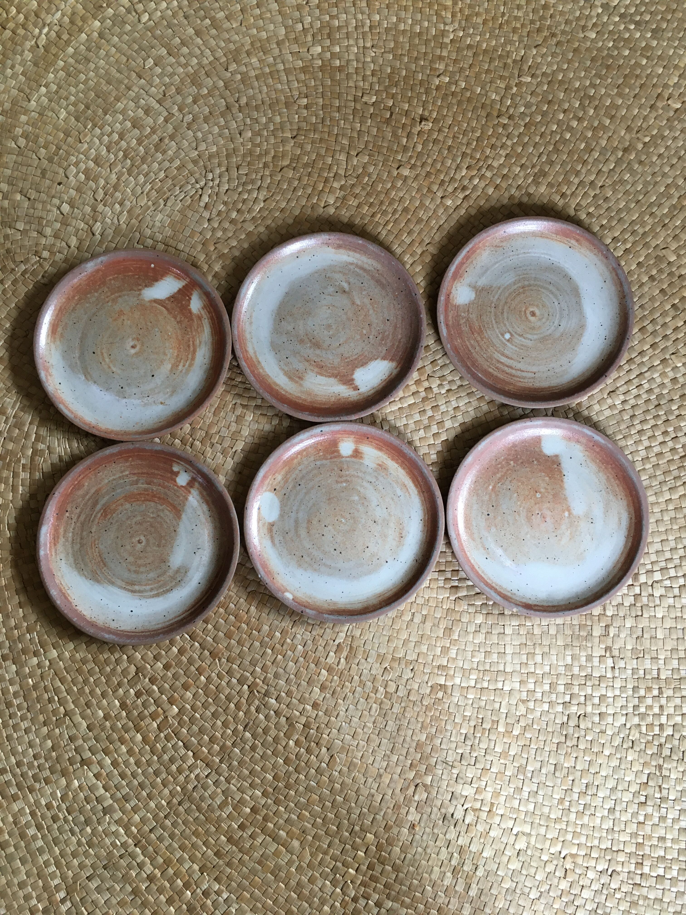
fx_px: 766
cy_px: 458
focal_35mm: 29
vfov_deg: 61.7
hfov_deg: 48.2
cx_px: 343
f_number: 2.2
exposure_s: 1/33
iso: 80
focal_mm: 4.15
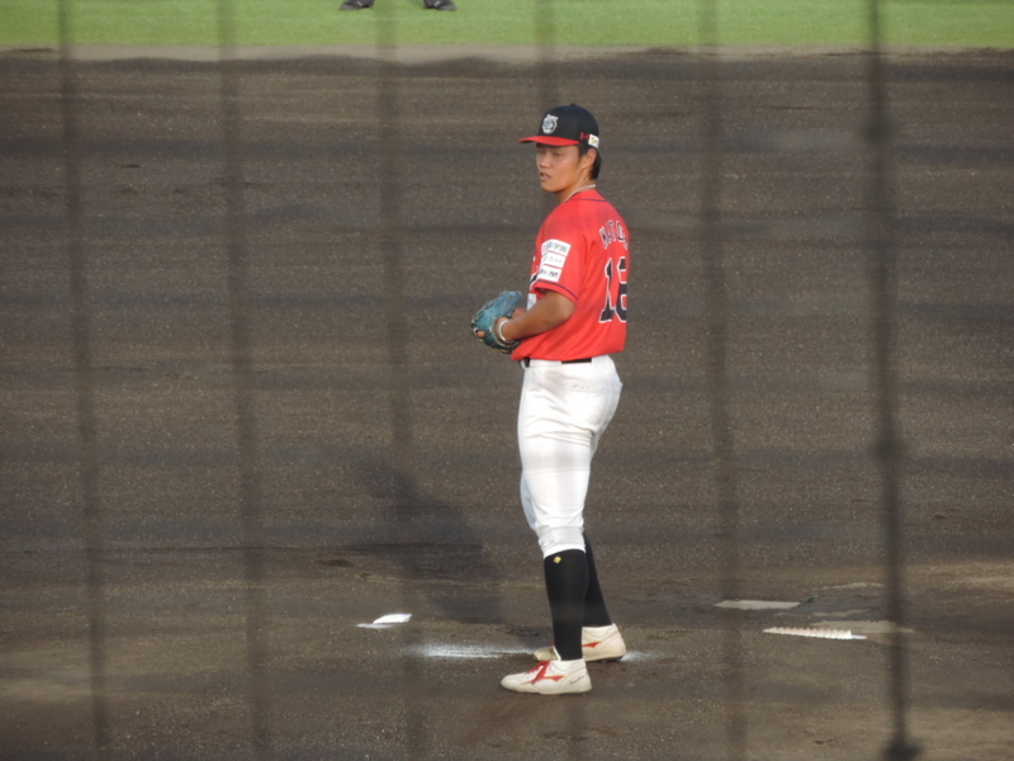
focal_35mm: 500
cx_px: 507
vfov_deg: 3.0
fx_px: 14646
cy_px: 380
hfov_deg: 4.0
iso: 200
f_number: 4.9
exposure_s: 1/250
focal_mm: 89.1
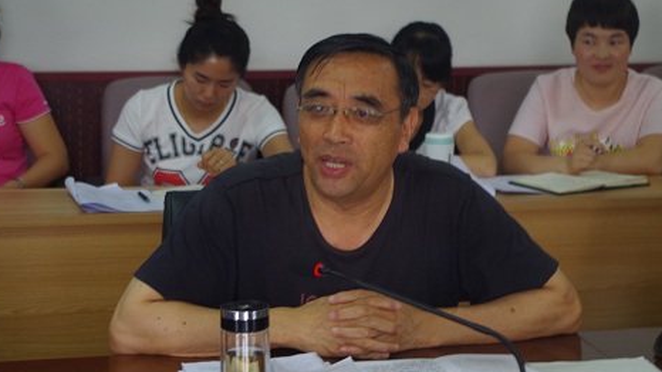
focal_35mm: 102
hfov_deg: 20.9
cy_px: 180
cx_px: 352
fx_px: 1790
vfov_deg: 11.9
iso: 800
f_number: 5.6
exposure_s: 1/30
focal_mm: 55
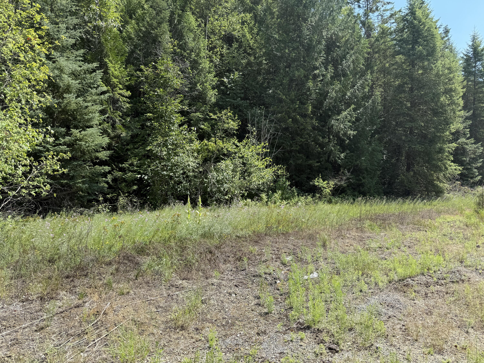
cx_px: 242
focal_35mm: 24
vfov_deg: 56.8
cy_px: 182
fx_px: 336
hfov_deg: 71.6
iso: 80
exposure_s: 1/1585
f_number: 1.78
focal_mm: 6.76
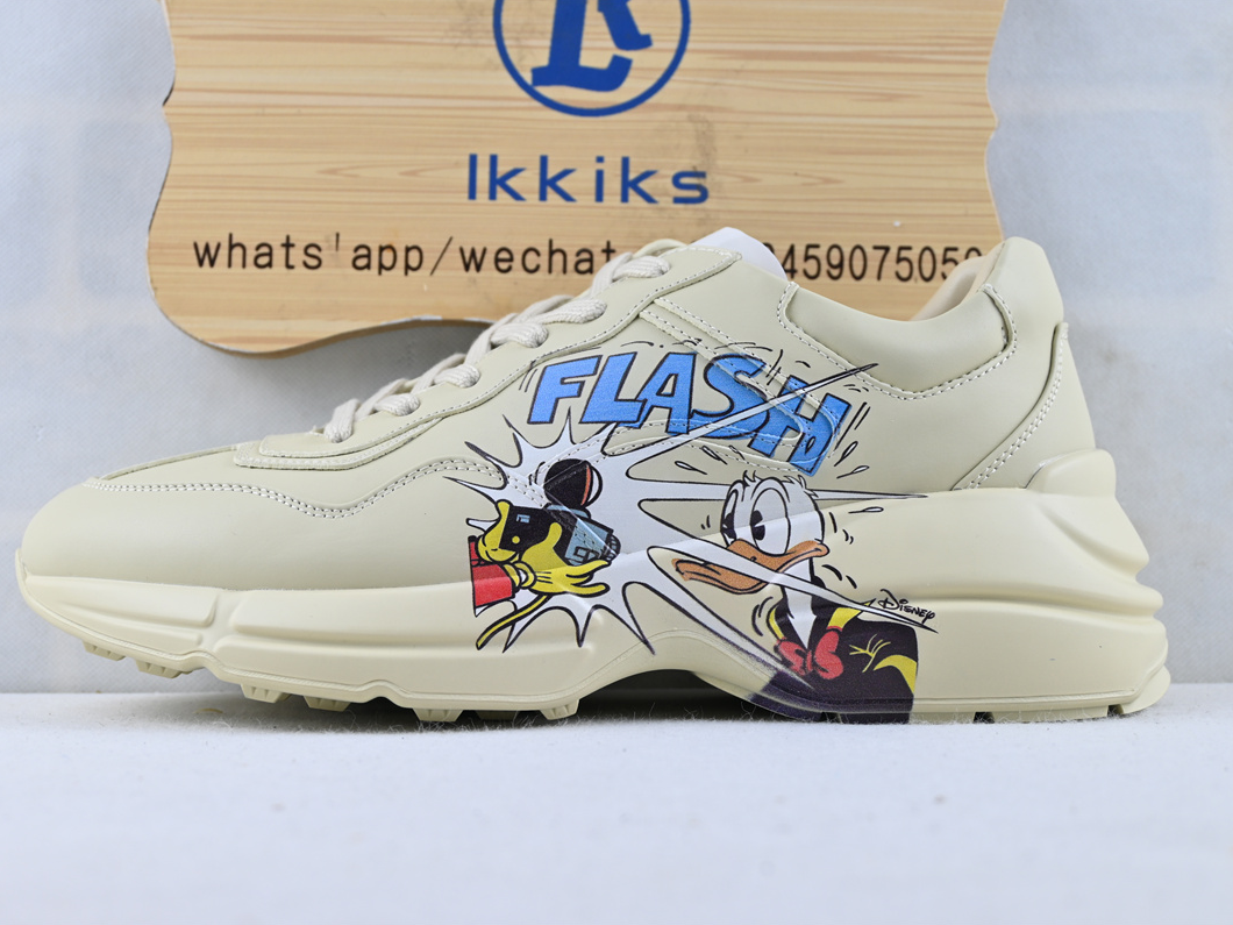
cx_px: 592
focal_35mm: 50
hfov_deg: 38.3
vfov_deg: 29.2
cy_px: 462
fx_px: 1774
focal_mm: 30.5
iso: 100
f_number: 4.8
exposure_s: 1/50
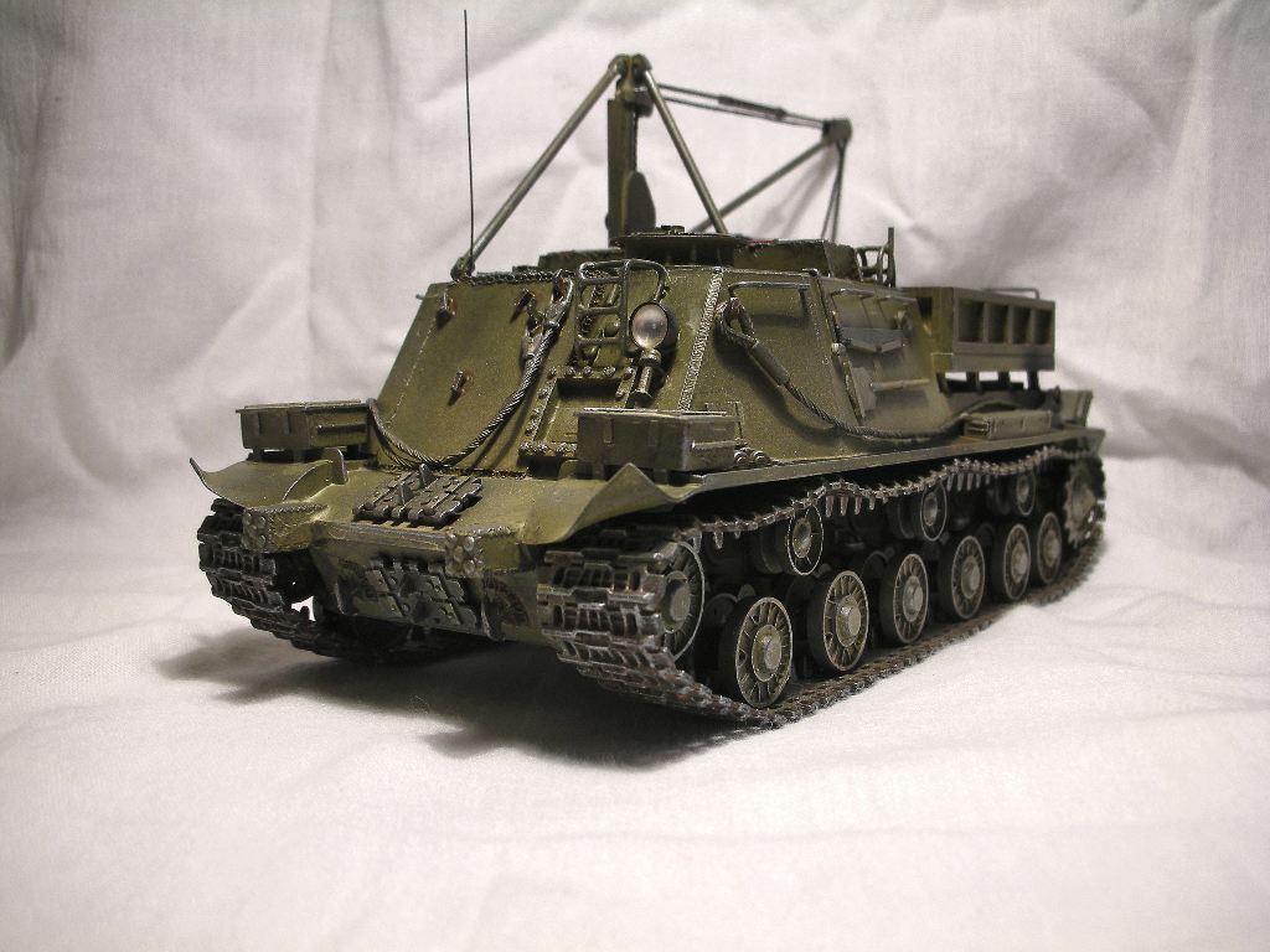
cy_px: 476
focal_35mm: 35
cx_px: 635
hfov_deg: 52.6
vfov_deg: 40.7
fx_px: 1284
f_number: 2.8
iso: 53
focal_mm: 5.8
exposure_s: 1/29.7
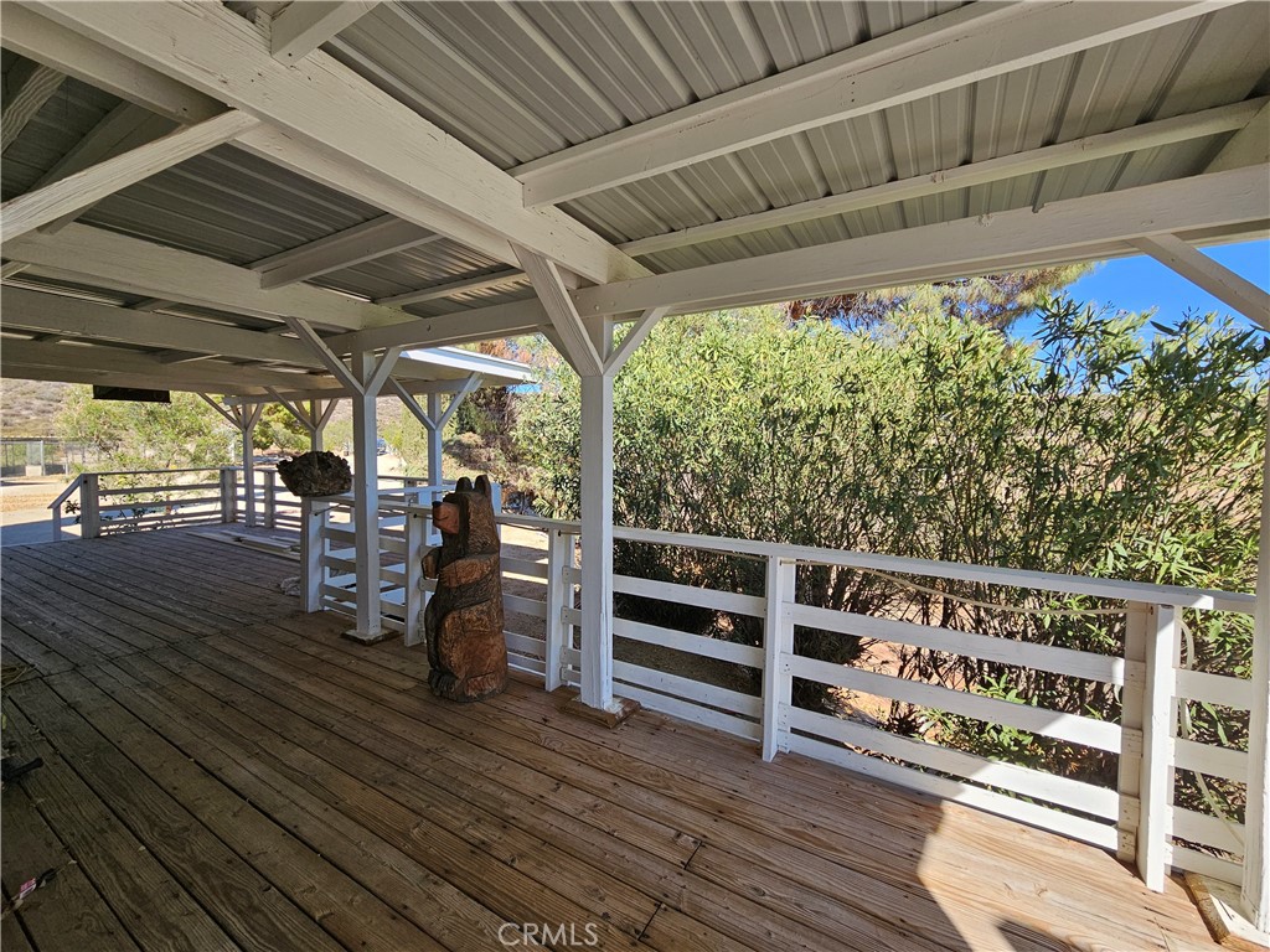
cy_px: 476
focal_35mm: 13
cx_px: 635
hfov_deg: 106.2
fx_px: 477
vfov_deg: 89.9
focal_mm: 2.2
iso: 50
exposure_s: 1/852
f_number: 2.2
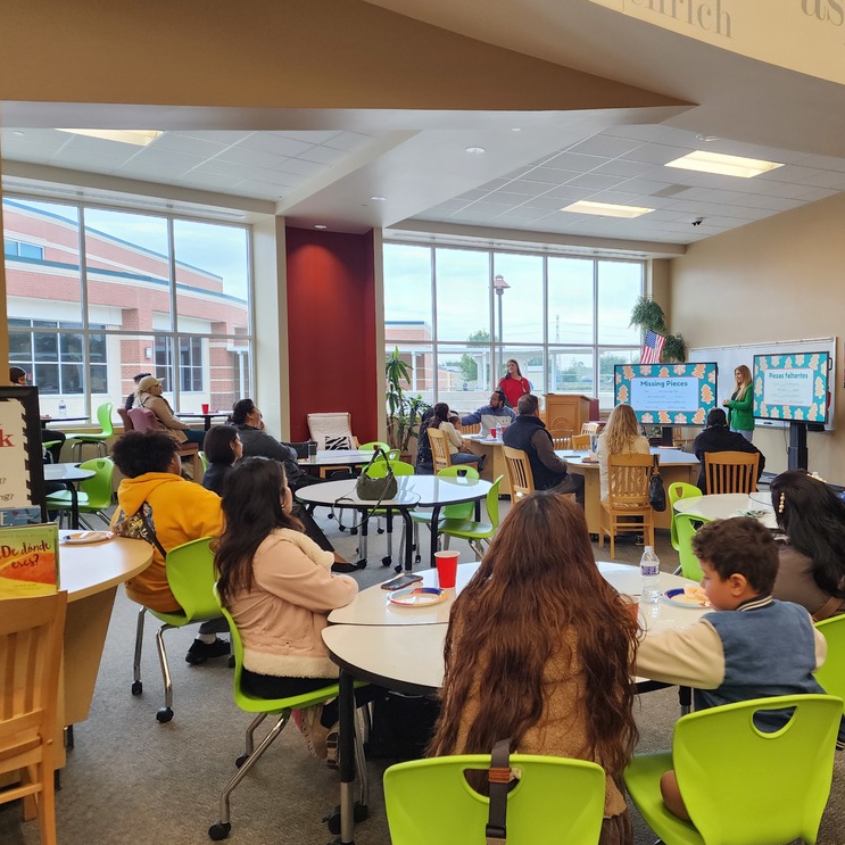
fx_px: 773
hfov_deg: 56.4
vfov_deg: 57.3
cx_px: 545
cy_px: 424
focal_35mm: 28
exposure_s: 1/60
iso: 125
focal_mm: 6.4
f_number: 1.8
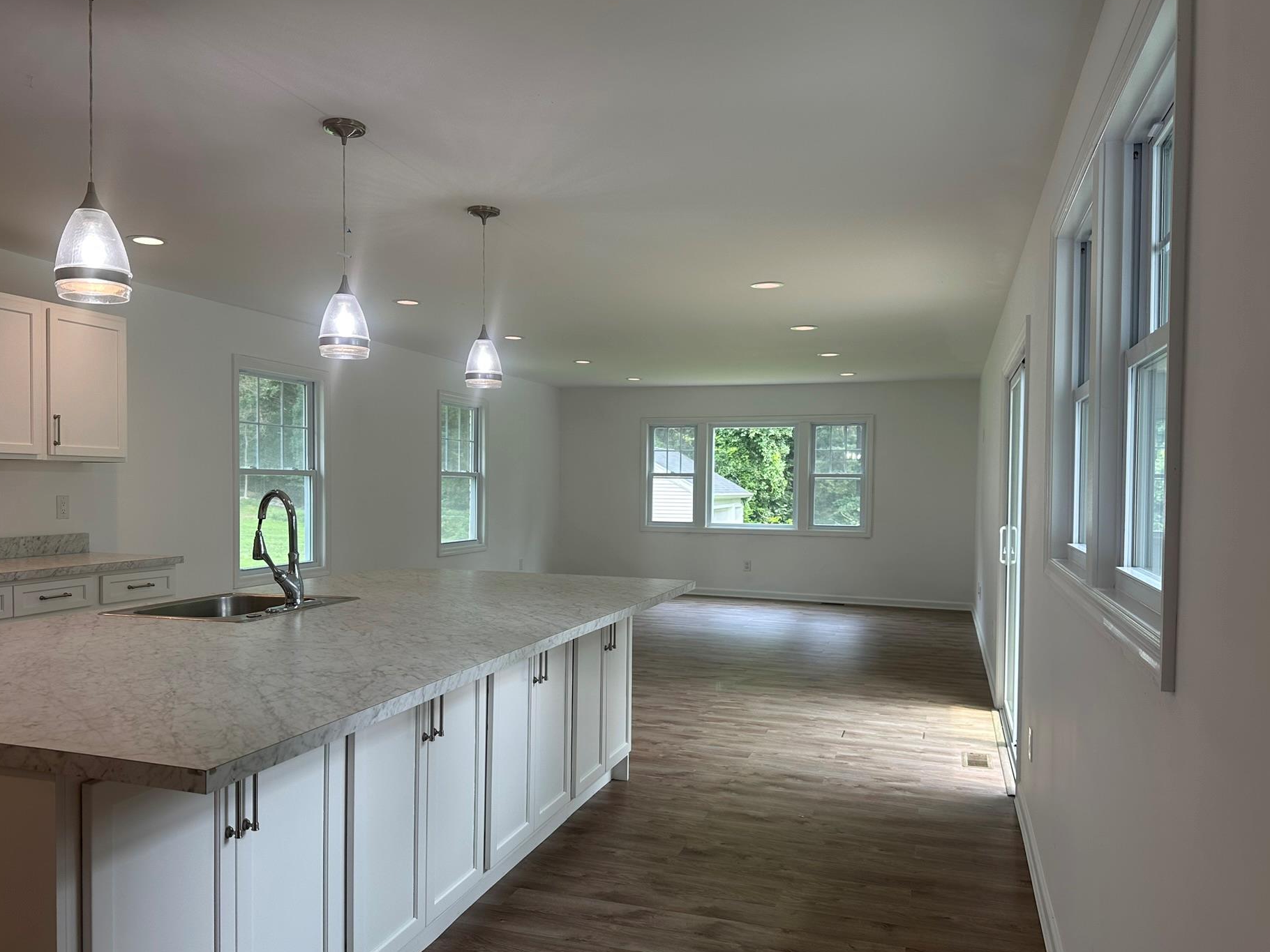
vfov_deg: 51.3
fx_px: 991
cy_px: 525
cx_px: 597
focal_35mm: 27
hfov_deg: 65.3
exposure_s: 1/136
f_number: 1.78
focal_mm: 6.86
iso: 64
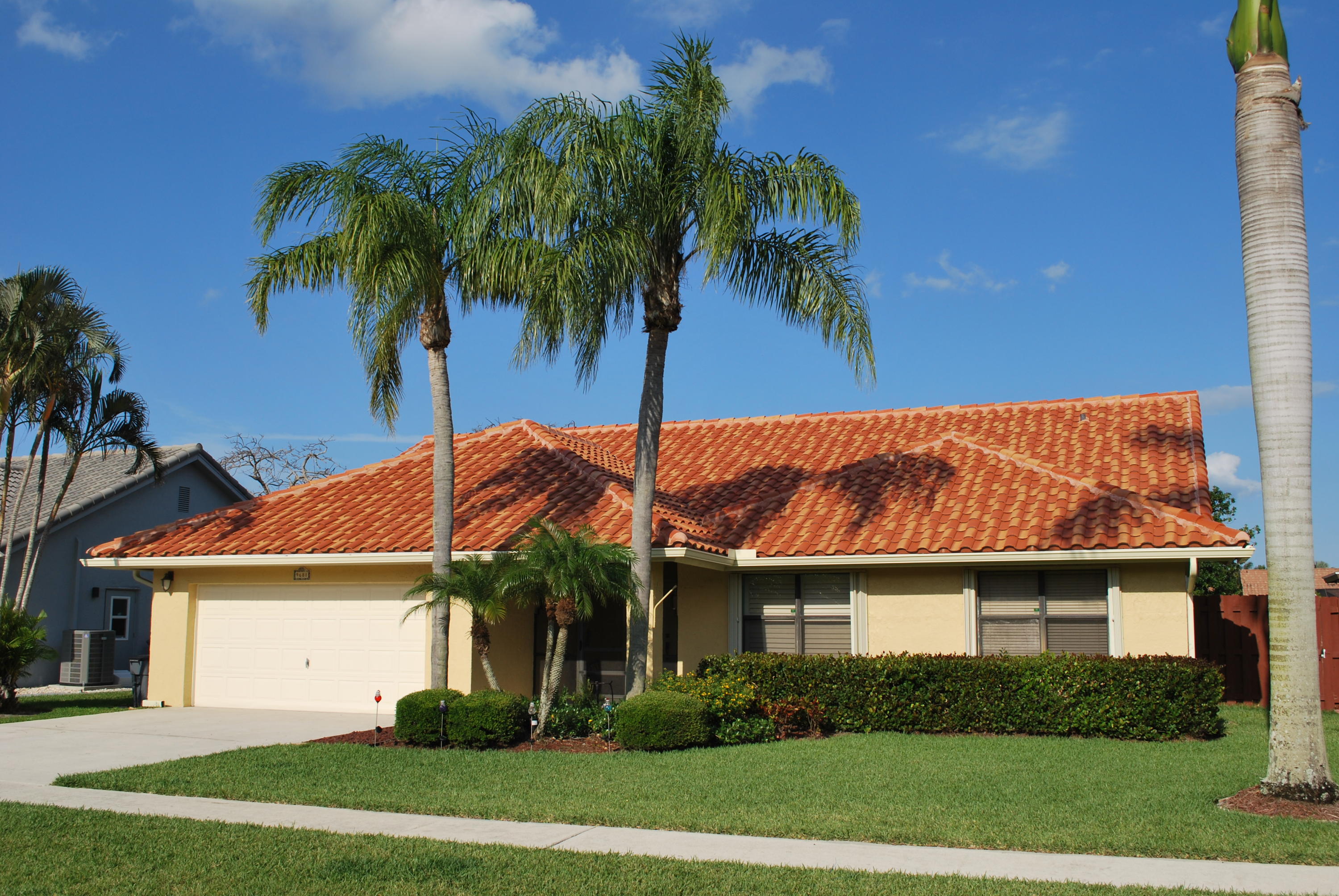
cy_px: 448
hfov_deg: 57.2
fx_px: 1229
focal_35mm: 33
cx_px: 670
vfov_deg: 40.1
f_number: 9
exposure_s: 1/320
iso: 100
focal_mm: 22
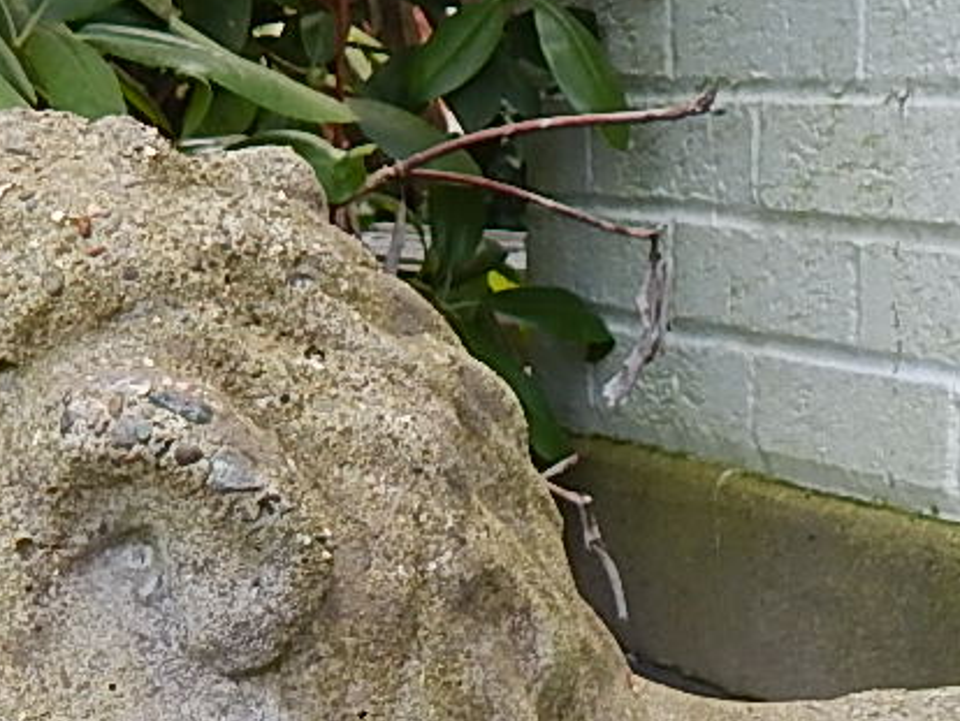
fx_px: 2359
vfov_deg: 15.5
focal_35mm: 85
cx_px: 519
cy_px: 1187
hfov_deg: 23.0
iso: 125
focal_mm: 4
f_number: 3
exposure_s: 1/200
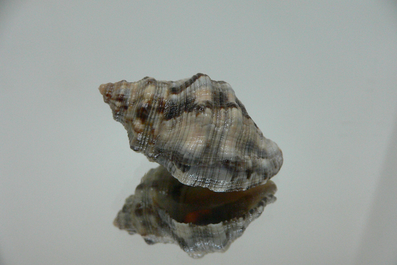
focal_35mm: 37
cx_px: 197
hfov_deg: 51.9
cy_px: 141
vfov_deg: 35.9
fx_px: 408
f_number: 2.8
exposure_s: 1/60
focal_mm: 4.6
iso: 200
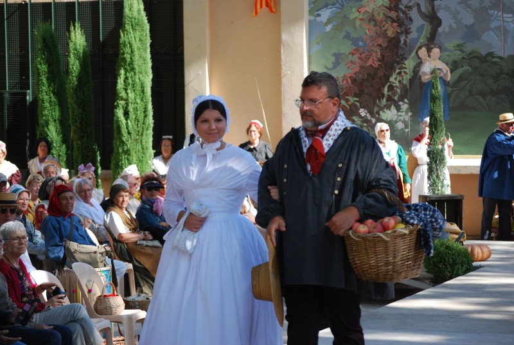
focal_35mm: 123
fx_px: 1760
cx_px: 257
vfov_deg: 11.2
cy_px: 172
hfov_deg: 16.6
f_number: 4.5
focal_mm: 82
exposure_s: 1/320
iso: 200
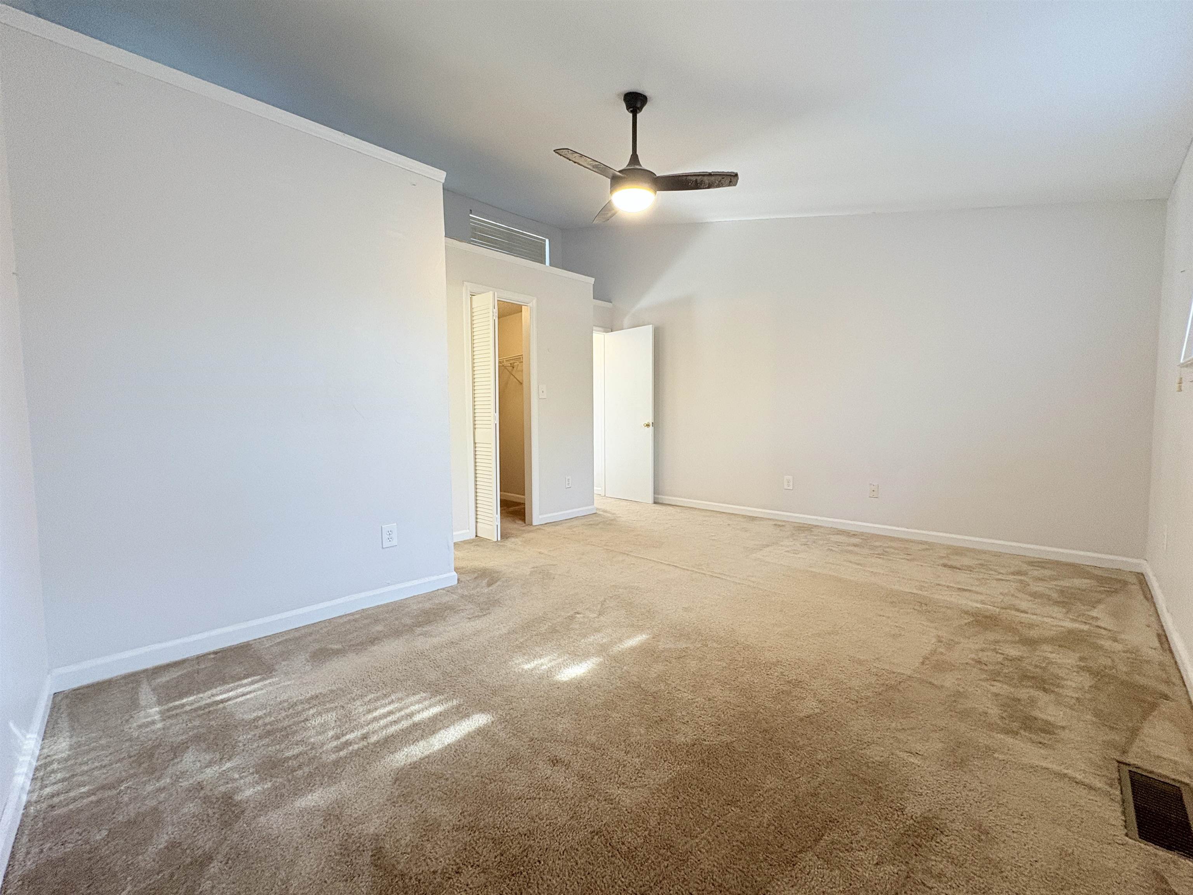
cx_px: 596
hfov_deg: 102.1
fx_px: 482
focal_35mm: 14
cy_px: 448
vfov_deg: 85.7
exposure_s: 1/60
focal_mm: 2.22
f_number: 2.2
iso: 200
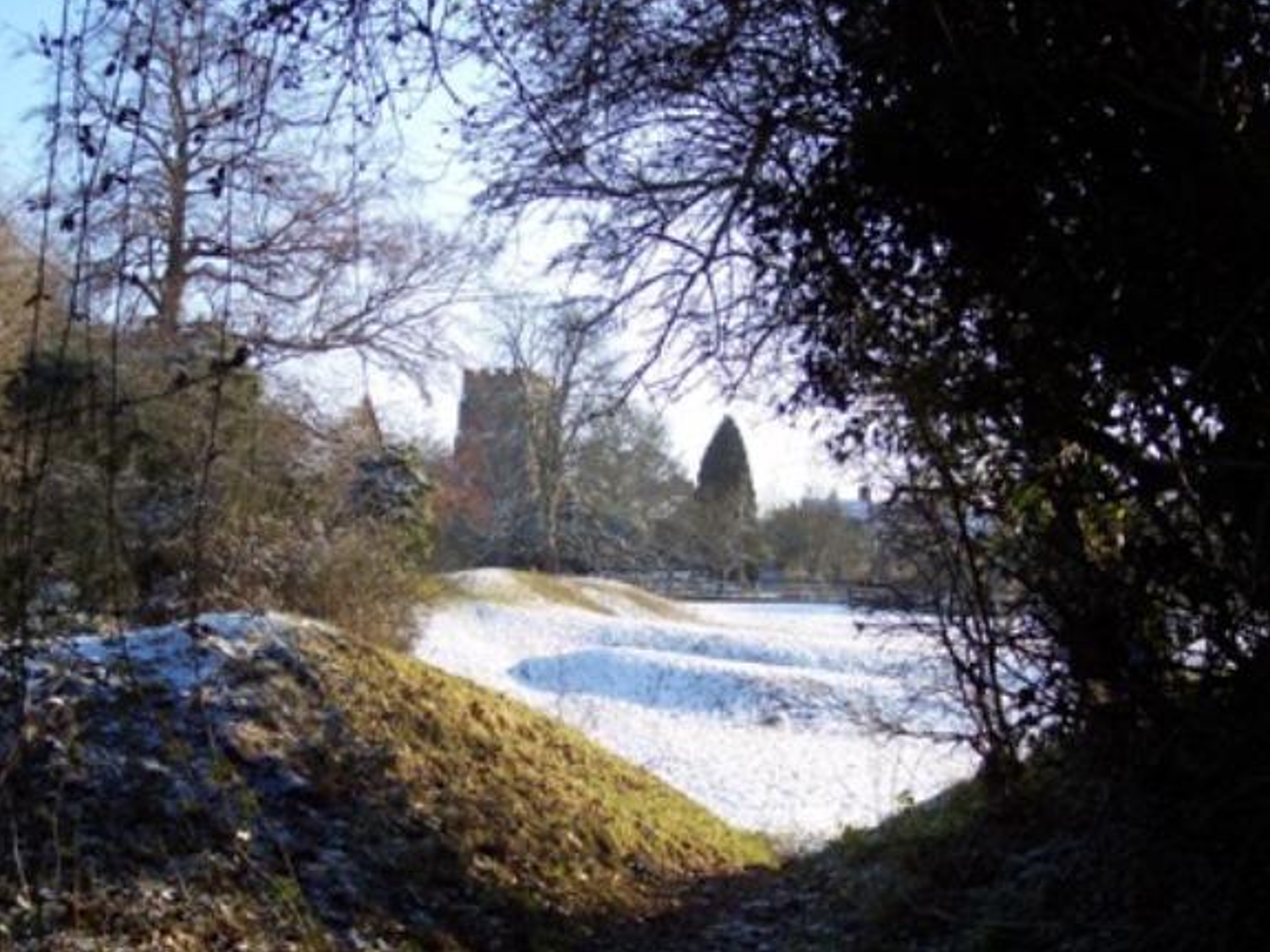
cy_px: 522
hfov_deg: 42.9
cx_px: 665
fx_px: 1614
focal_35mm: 44
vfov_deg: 32.9
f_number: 2.8
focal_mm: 8
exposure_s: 1/700
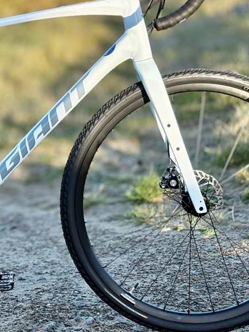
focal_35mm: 113
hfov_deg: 12.9
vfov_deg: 17.4
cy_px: 100
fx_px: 1083
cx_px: -16
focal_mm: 5.96
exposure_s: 1/756
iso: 32
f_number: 1.6
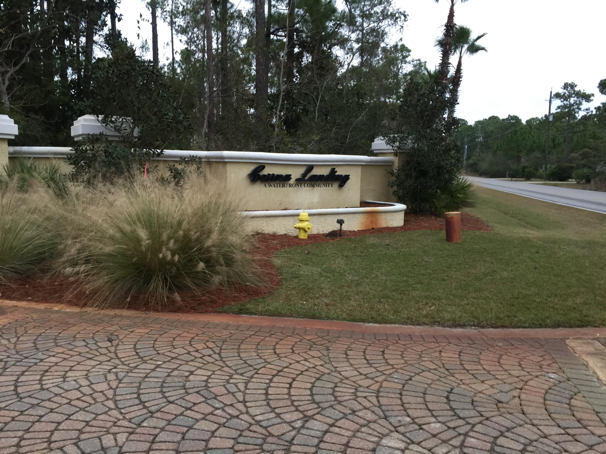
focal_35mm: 29
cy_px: 227
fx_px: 508
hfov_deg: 61.7
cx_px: 303
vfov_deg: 48.2
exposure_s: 1/15
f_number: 2.2
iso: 32
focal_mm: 4.15
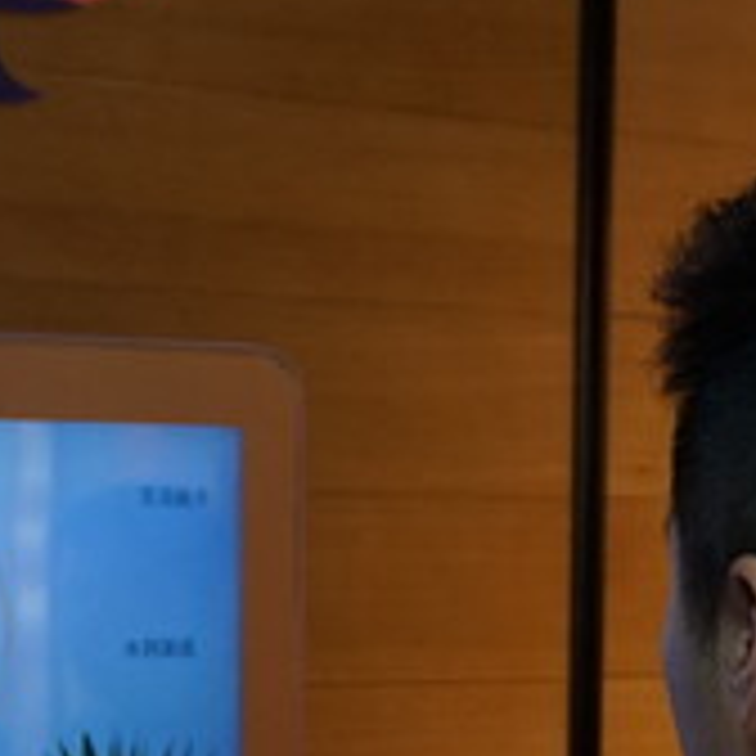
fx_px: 2916
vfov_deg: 14.5
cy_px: 799
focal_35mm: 118
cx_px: 441
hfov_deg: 14.8
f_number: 4.5
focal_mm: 26
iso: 800
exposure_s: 1/160
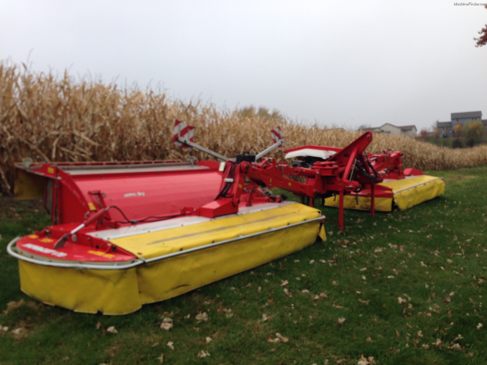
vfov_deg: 42.9
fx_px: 464
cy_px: 182
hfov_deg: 55.4
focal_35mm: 33
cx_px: 244
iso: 50
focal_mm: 4.12
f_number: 2.4
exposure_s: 1/638
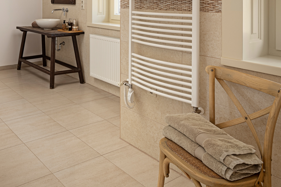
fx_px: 265
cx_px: 38
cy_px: -3
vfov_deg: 35.0
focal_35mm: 34
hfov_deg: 50.6
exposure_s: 1/20
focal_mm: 16
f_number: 9
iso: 200
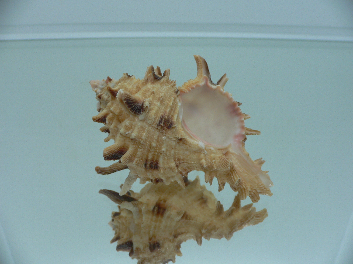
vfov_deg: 40.7
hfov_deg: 52.6
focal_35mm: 35
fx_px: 357
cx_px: 176
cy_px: 132
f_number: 2.8
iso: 80
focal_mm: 4.6
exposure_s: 1/60
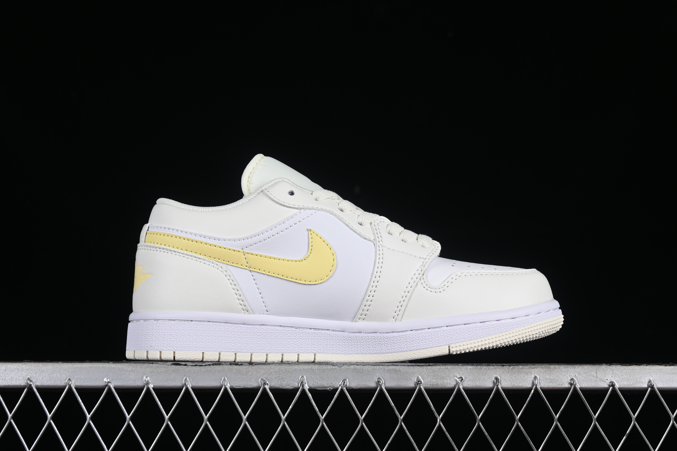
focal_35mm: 75
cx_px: 338
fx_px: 1410
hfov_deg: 27.0
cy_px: 226
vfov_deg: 18.2
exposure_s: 1/100
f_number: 8
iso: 160
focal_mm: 50
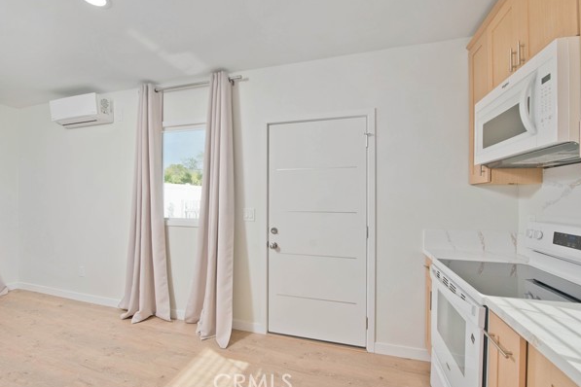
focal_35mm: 15
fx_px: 242
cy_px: 189
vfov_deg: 77.3
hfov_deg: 100.4
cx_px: 280
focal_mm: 14
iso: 400
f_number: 5.6
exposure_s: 1/640
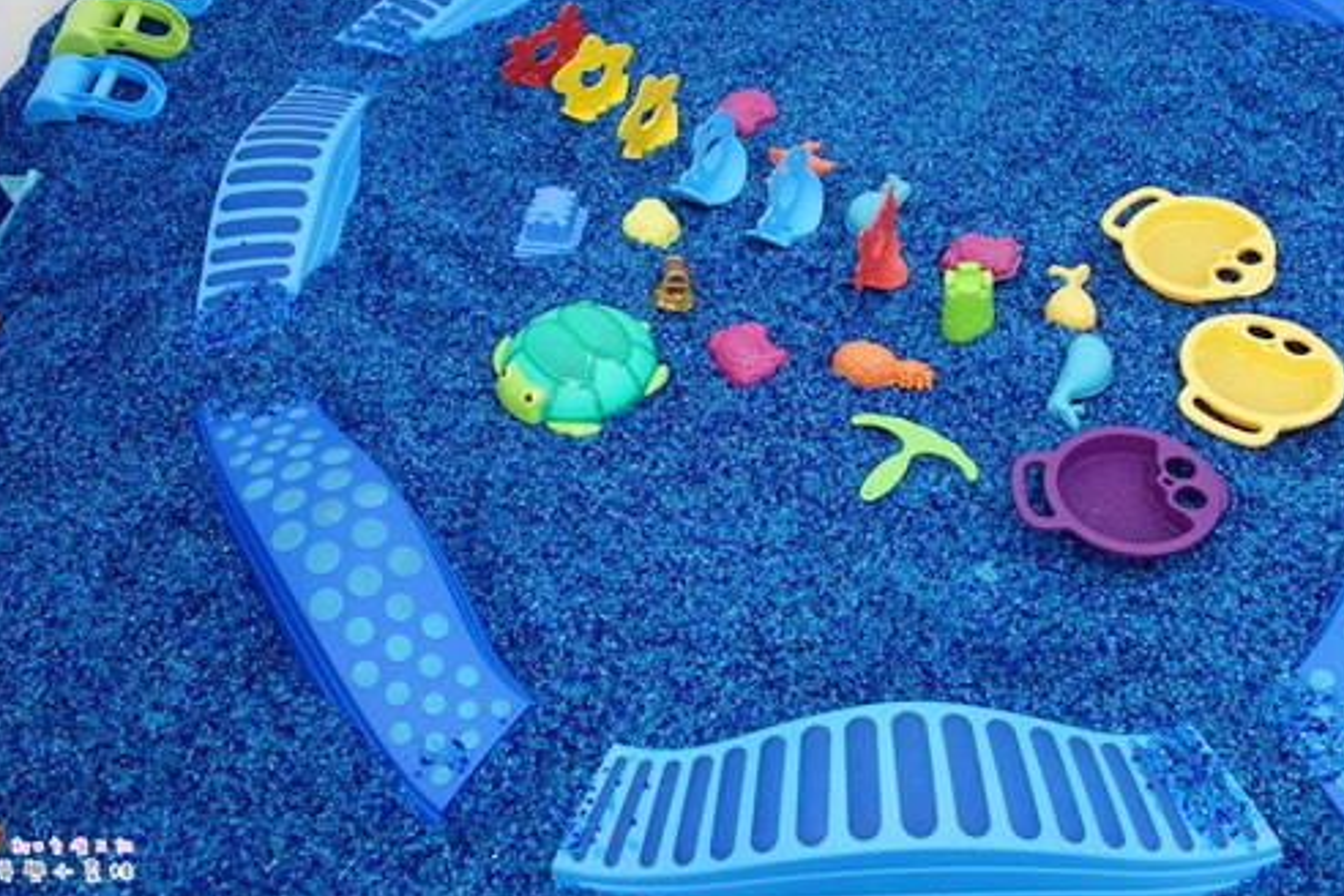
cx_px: 746
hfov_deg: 51.8
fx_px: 1381
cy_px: 335
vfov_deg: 35.7
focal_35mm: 37
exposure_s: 1/100
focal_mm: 10.4
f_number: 1.8
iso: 125
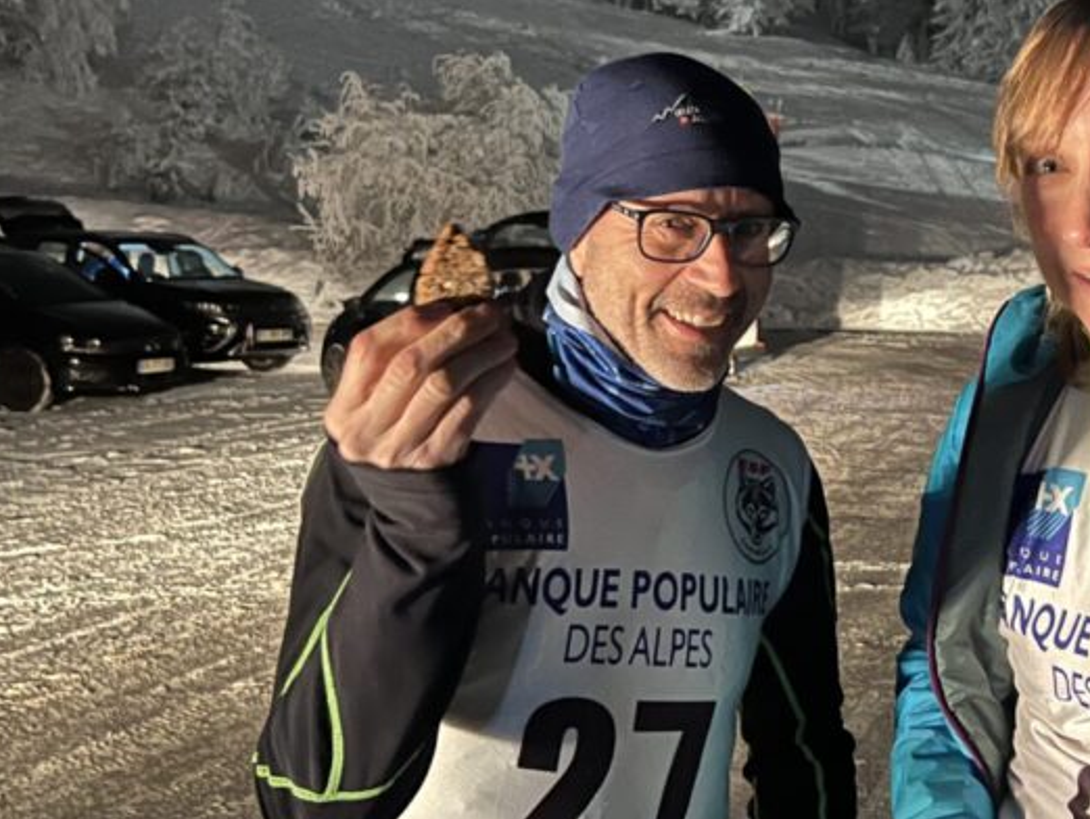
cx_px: 812
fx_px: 1607
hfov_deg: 36.6
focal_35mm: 51
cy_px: 318
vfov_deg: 28.5
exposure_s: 1/15
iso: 1000
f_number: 1.5
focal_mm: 5.7
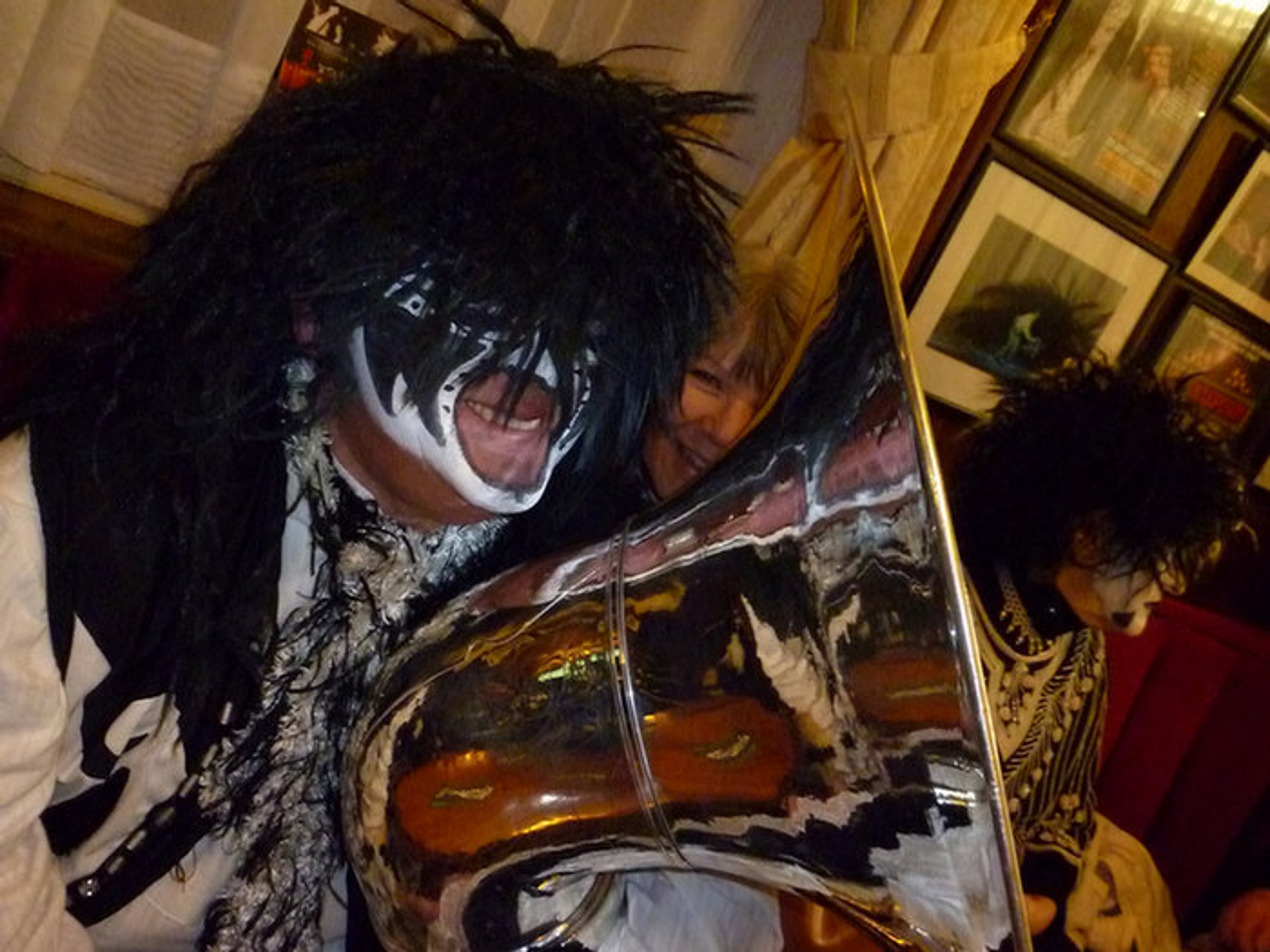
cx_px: 635
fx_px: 1321
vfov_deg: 39.7
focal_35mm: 36
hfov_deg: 51.4
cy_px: 476
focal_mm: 6.5
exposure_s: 1/30
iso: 1600
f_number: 3.6
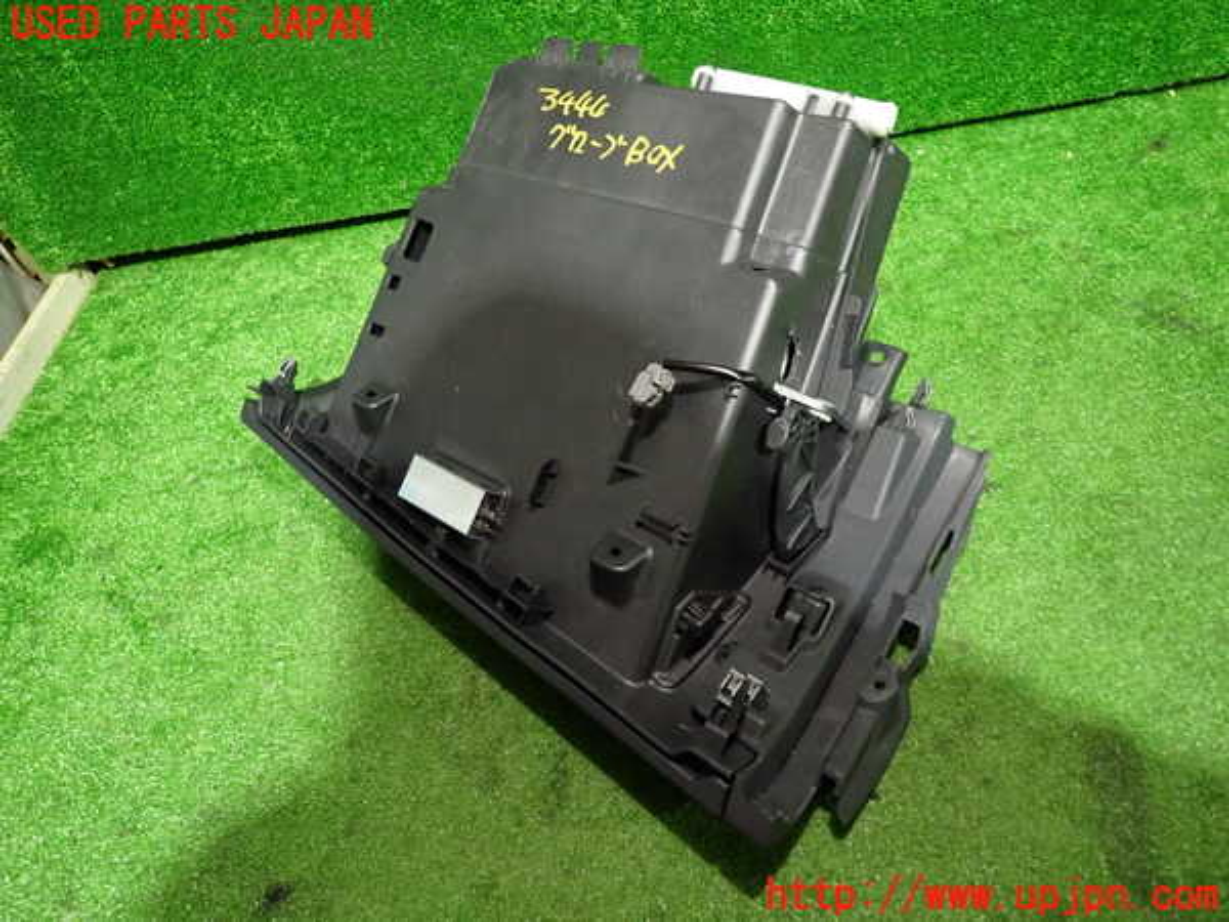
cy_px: 461
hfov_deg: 69.4
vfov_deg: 54.9
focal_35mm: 25
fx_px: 888
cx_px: 614
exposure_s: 1/30
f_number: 2
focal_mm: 4.5
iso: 800
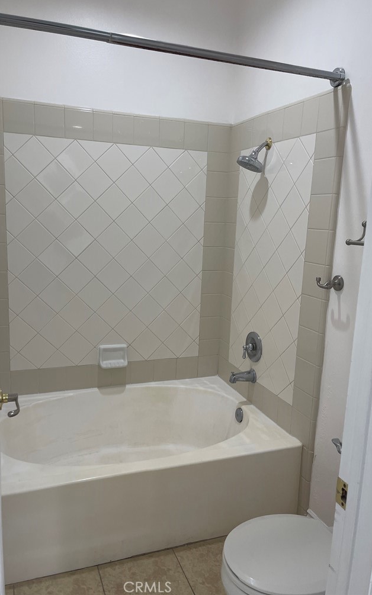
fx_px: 438
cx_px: 179
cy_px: 292
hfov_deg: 46.0
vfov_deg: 68.4
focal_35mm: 27
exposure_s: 1/120
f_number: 1.6
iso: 100
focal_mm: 5.1
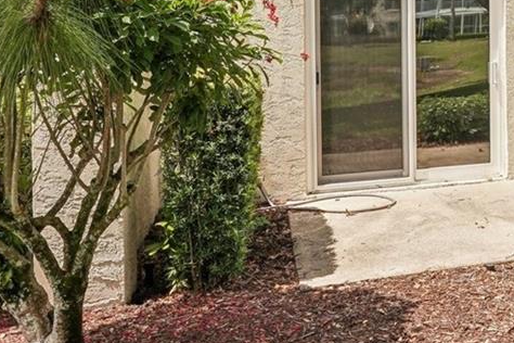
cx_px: 630
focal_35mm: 54
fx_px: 771
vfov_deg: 24.2
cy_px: 24
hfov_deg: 30.7
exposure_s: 1/1000
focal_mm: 16
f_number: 8
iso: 400
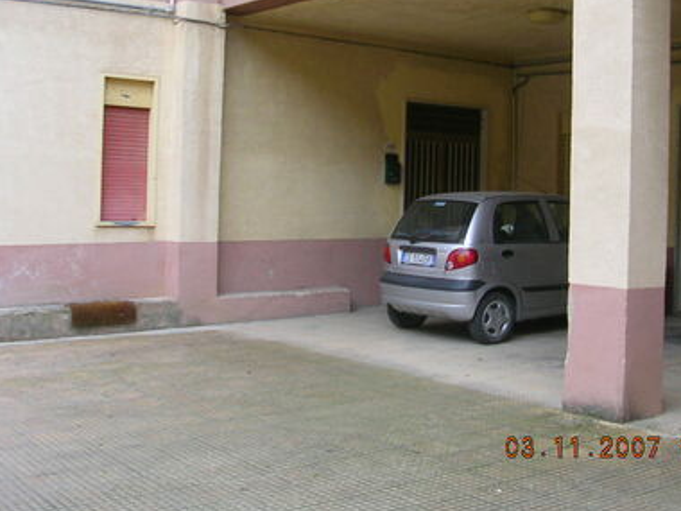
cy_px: 182
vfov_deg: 29.0
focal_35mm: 50
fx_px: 984
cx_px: 376
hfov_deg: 38.1
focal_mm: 5.8
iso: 50
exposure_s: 1/61.6
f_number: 2.8
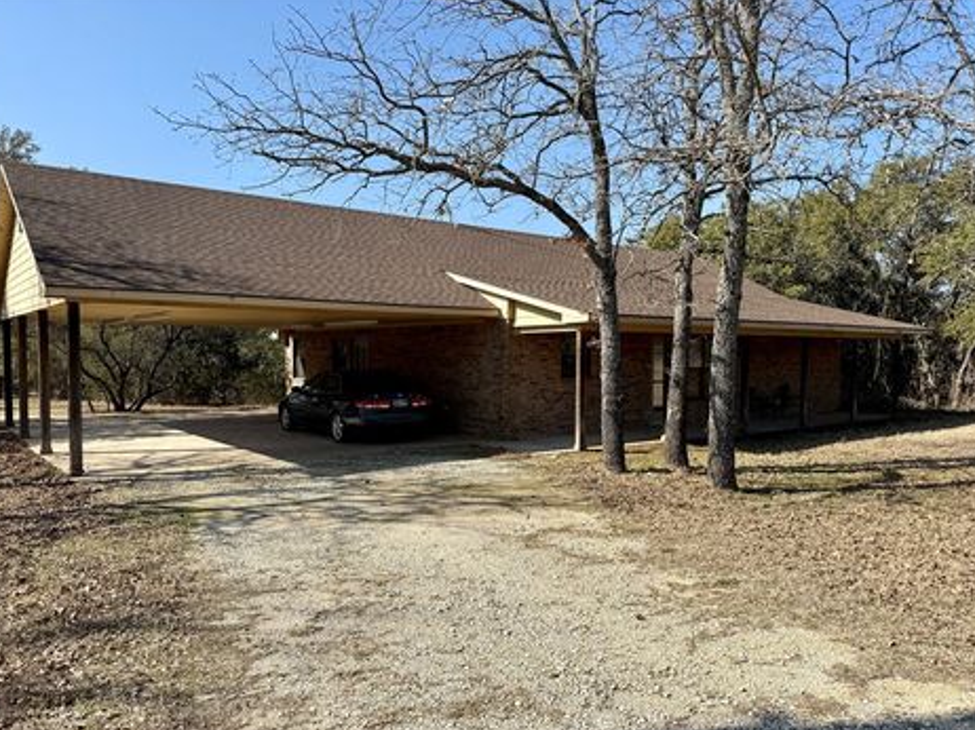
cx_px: 500
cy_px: 383
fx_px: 732
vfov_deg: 53.0
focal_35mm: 26
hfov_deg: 67.3
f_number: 1.78
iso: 80
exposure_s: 1/4167
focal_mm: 6.76
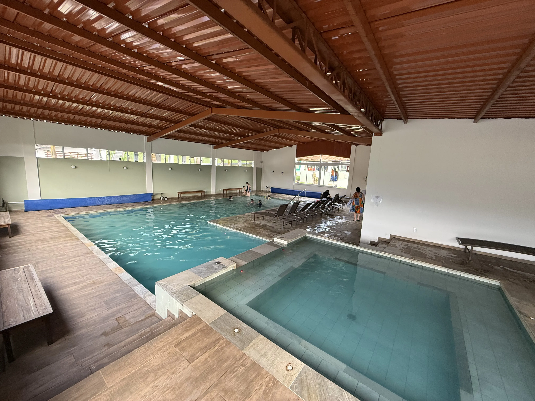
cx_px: 268
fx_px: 216
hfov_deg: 102.1
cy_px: 200
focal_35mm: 14
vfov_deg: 85.7
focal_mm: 2.22
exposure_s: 1/99
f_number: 2.2
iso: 200
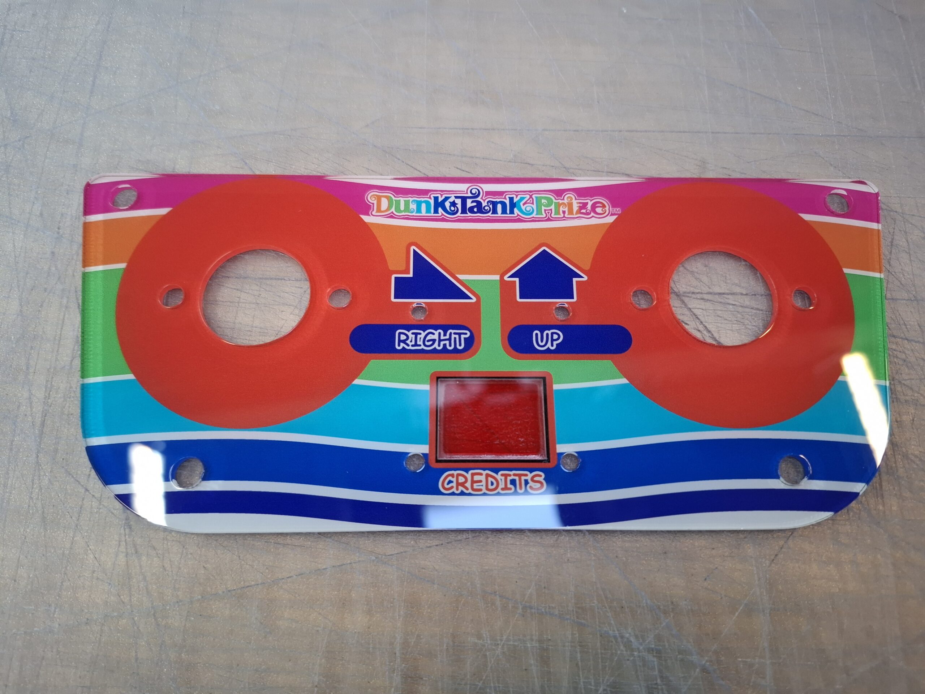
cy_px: 347
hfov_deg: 73.9
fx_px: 615
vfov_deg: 58.9
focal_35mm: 23
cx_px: 462
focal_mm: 5.54
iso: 250
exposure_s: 1/33
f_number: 1.8
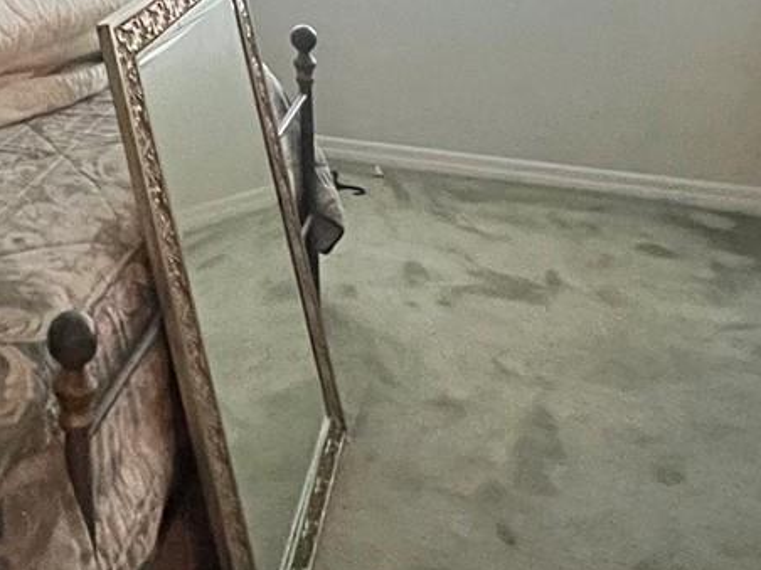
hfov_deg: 36.8
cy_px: -203
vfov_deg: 26.1
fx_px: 1011
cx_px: -7
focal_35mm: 46
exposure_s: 1/30
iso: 1600
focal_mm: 1.57
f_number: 1.8
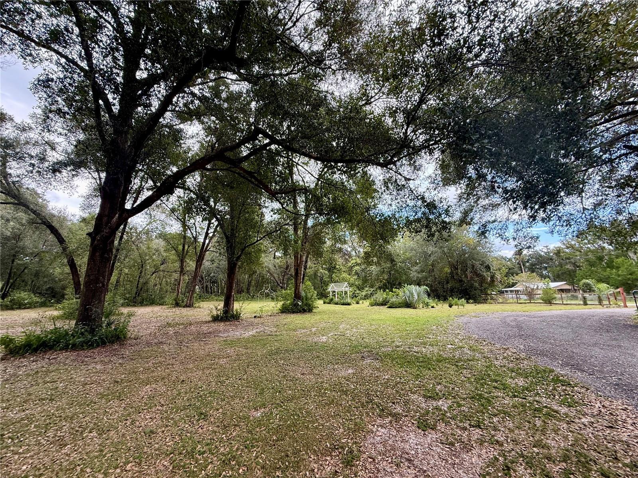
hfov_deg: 102.1
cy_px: 239
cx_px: 319
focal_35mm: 14
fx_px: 258
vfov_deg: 85.7
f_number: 2.2
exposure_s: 1/111
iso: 64
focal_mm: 2.22
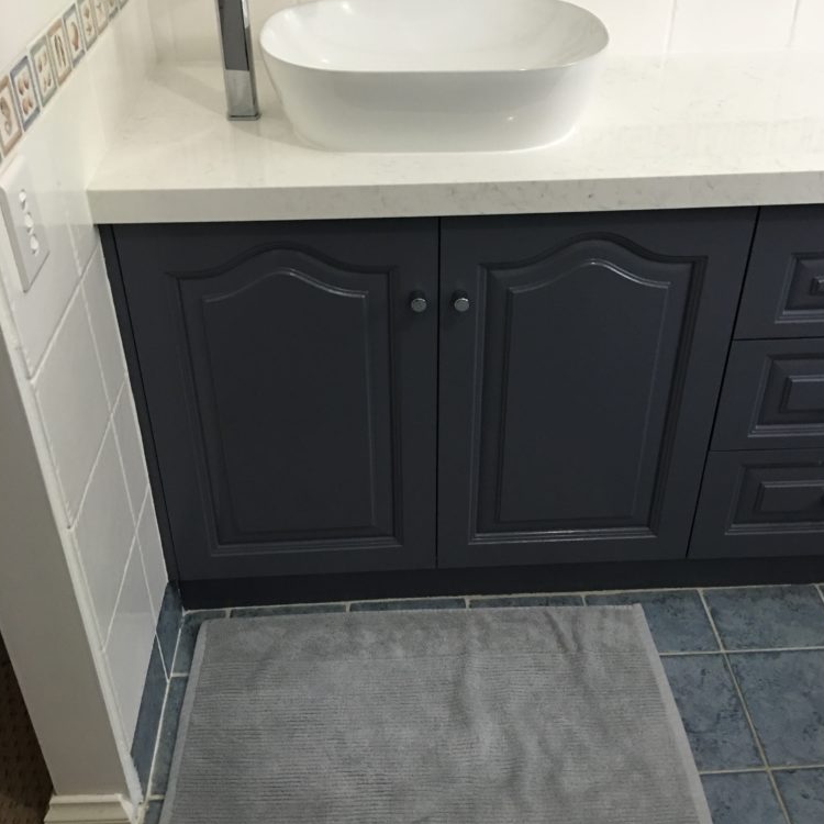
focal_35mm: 35
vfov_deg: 47.0
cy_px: 334
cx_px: 413
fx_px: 943
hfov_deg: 47.2
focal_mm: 4.15
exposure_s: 1/10
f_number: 2.2
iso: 100
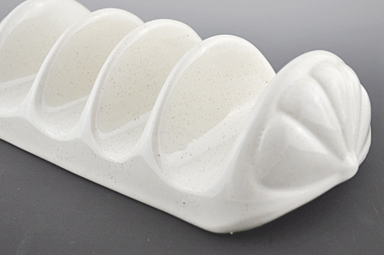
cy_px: 113
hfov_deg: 31.5
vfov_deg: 21.2
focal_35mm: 64
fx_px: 682
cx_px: 177
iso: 400
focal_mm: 36
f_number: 5
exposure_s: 1/40
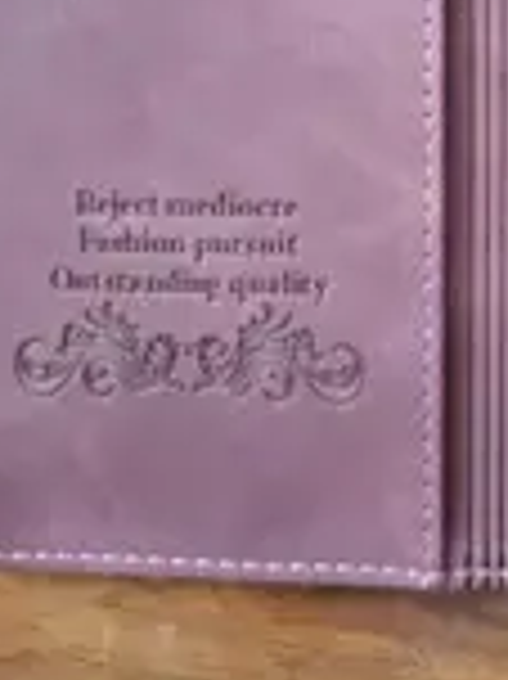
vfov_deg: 30.0
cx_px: 598
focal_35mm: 61
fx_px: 1195
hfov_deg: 22.3
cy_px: 36
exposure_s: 1/25
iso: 640
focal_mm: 5.54
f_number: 1.8
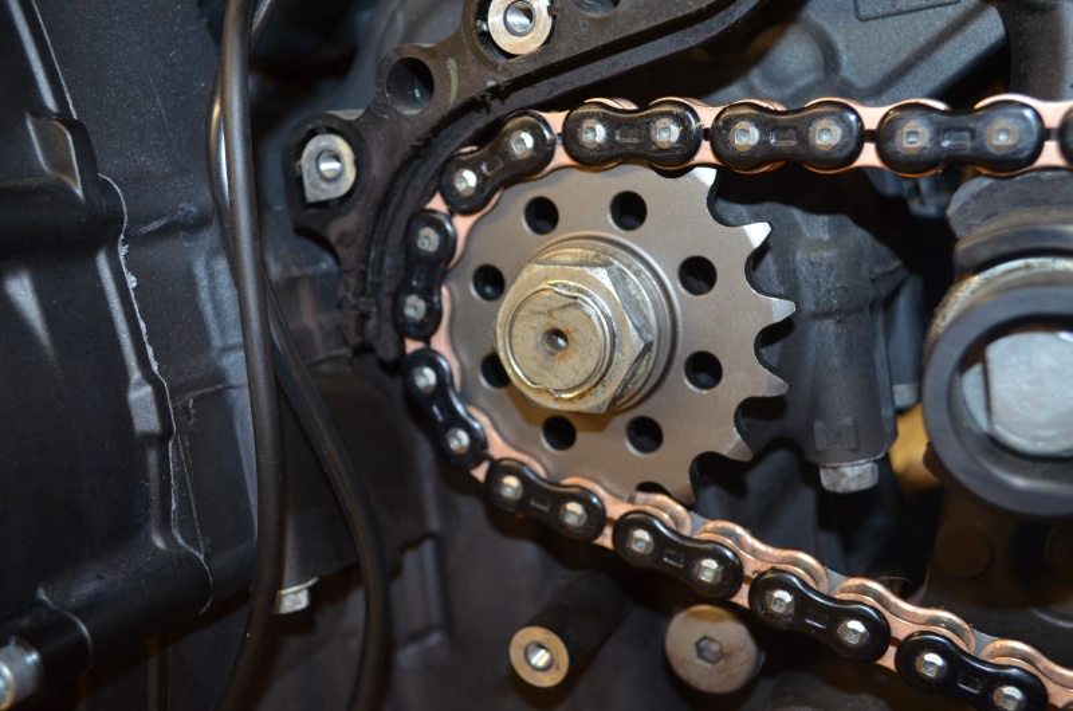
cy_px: 356
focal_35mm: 42
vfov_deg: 31.8
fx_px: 1249
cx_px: 536
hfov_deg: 46.5
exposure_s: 1/60
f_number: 4.5
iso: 1000
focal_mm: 28
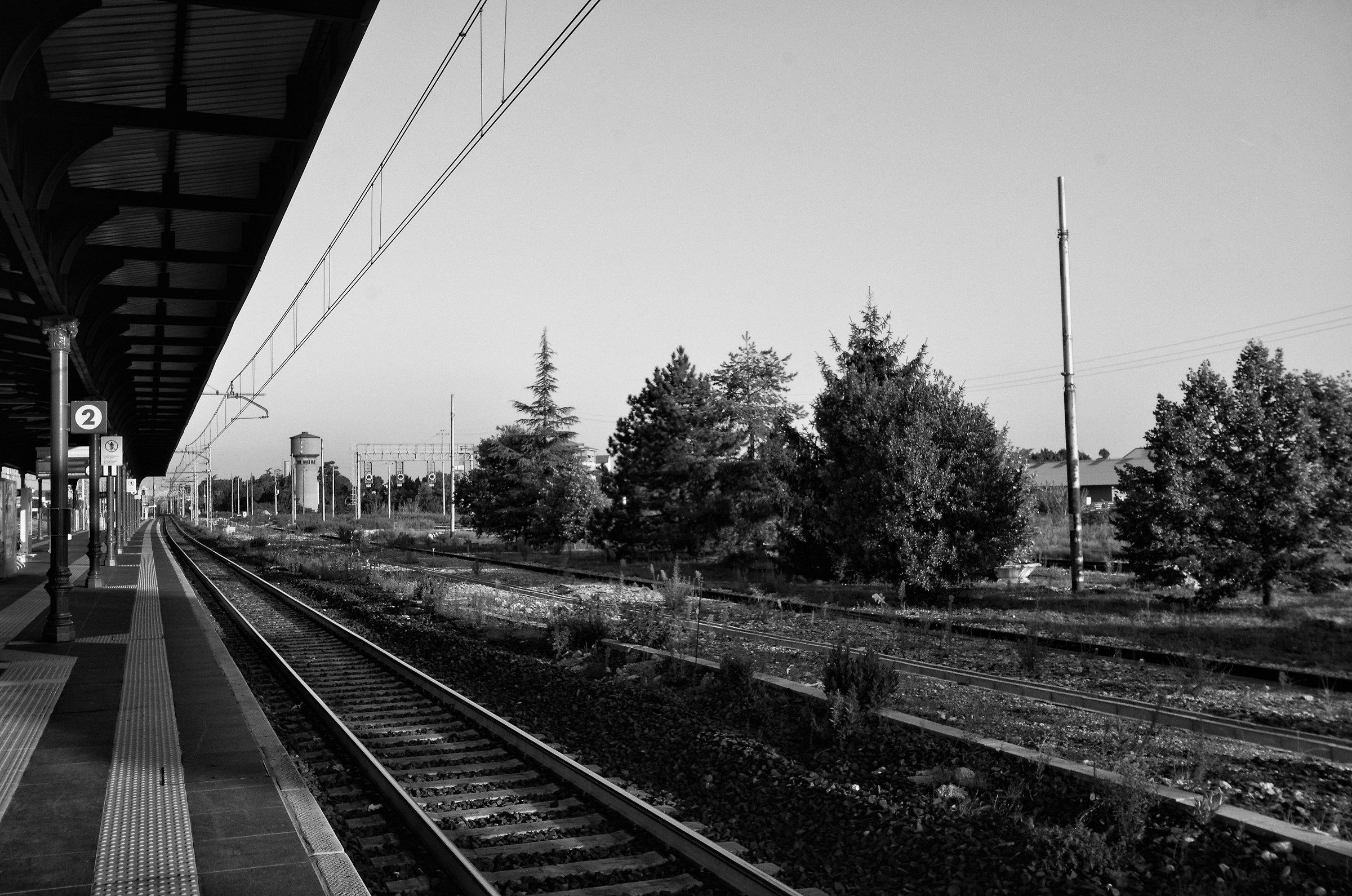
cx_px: 676
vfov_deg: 36.7
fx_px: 1349
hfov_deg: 53.2
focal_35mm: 36
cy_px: 448
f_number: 11
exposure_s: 1/160
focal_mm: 24
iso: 400
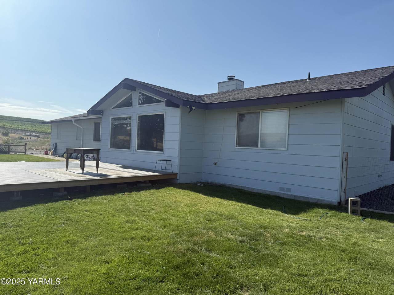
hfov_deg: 71.6
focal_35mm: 24
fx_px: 273
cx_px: 197
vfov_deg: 56.8
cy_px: 148
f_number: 1.78
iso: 80
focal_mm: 6.76
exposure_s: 1/6711
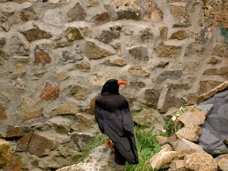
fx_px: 672
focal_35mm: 102
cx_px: 114
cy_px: 86
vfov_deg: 14.5
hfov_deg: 19.3
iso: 50
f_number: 4.9
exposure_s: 1/100
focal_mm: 16.8
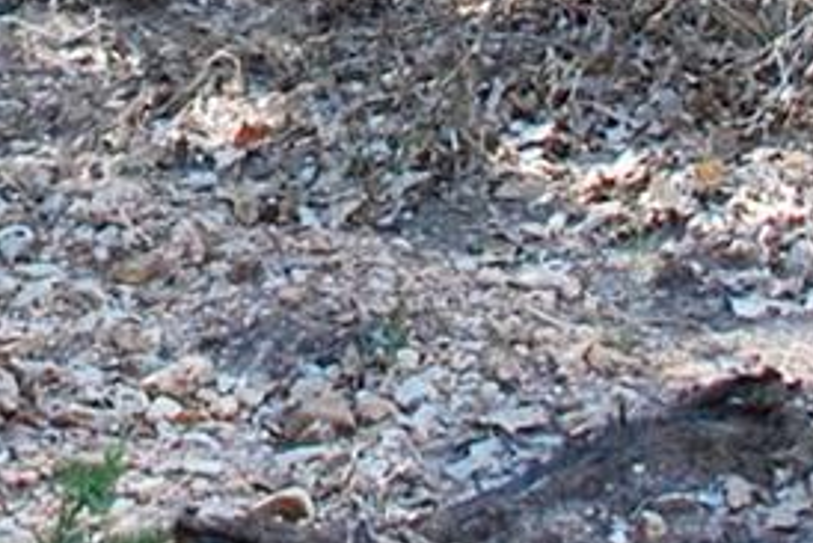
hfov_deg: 10.1
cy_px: -831
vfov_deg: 6.4
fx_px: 4564
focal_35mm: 202
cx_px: -98
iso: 200
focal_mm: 18
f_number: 4.5
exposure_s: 1/80
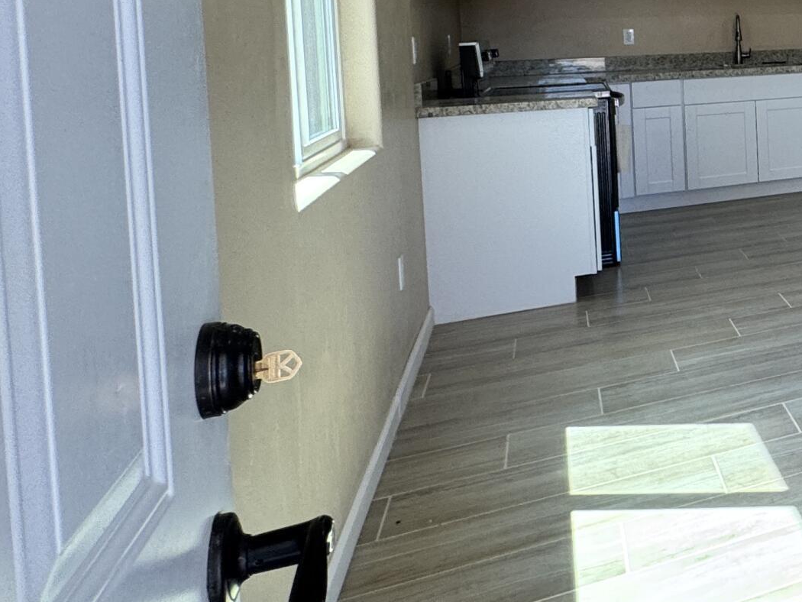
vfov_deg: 33.9
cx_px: 1132
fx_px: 927
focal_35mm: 40
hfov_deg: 31.1
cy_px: 50
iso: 80
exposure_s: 1/120
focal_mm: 2.22
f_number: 2.2
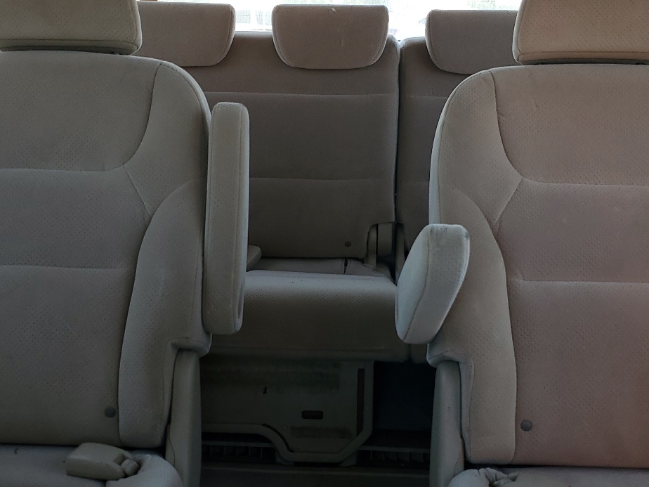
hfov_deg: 42.1
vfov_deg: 32.2
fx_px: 844
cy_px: 264
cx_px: 310
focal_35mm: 45
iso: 52
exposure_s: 1/120
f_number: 1.5
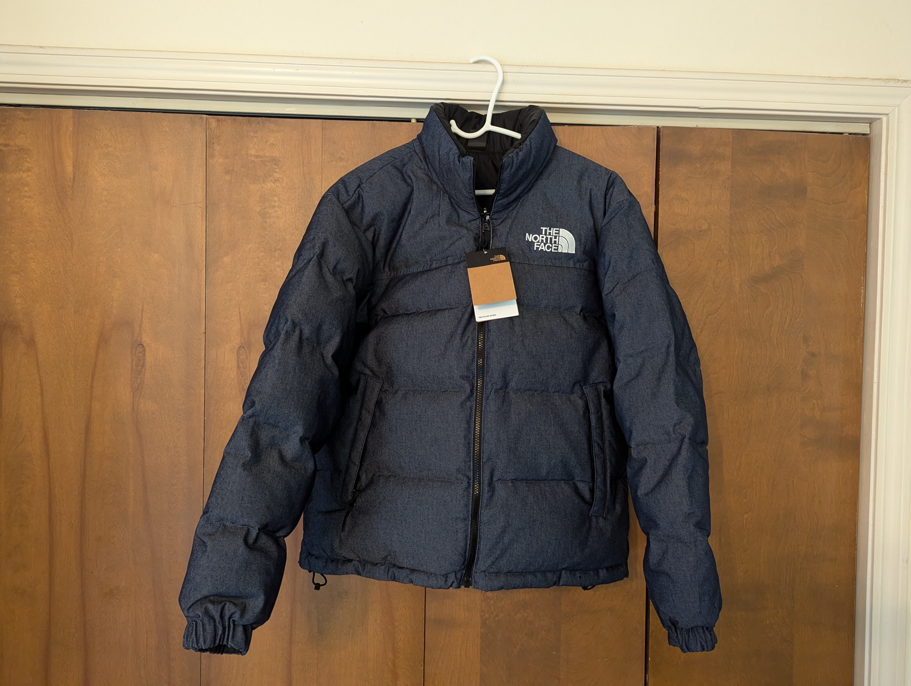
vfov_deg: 56.9
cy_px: 343
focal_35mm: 24
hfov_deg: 71.5
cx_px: 456
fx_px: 633
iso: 813
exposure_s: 1/24
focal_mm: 6.8
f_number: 1.9
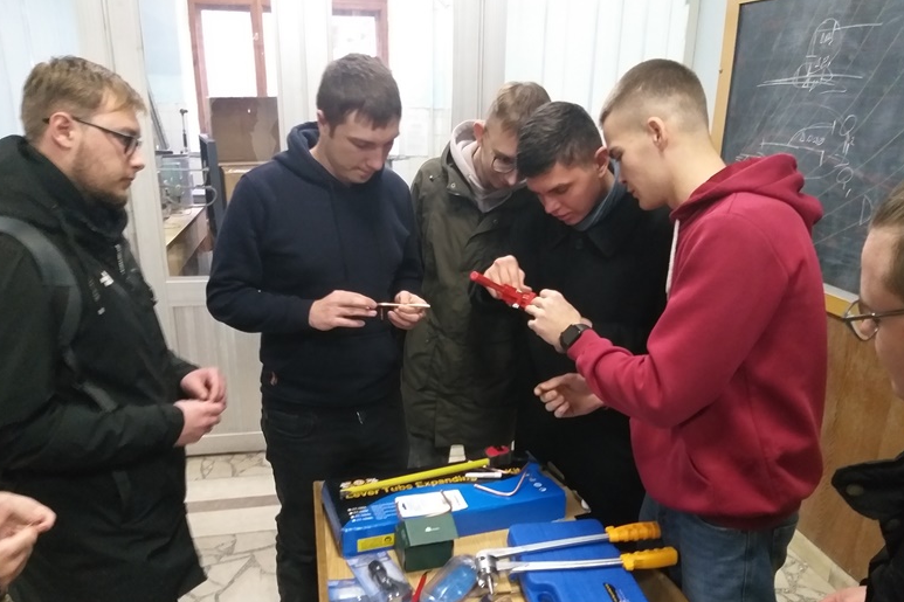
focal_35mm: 28
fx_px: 703
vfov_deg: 46.2
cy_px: 346
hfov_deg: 65.5
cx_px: 453
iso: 320
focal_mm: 3.93
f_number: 1.7
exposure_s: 1/20
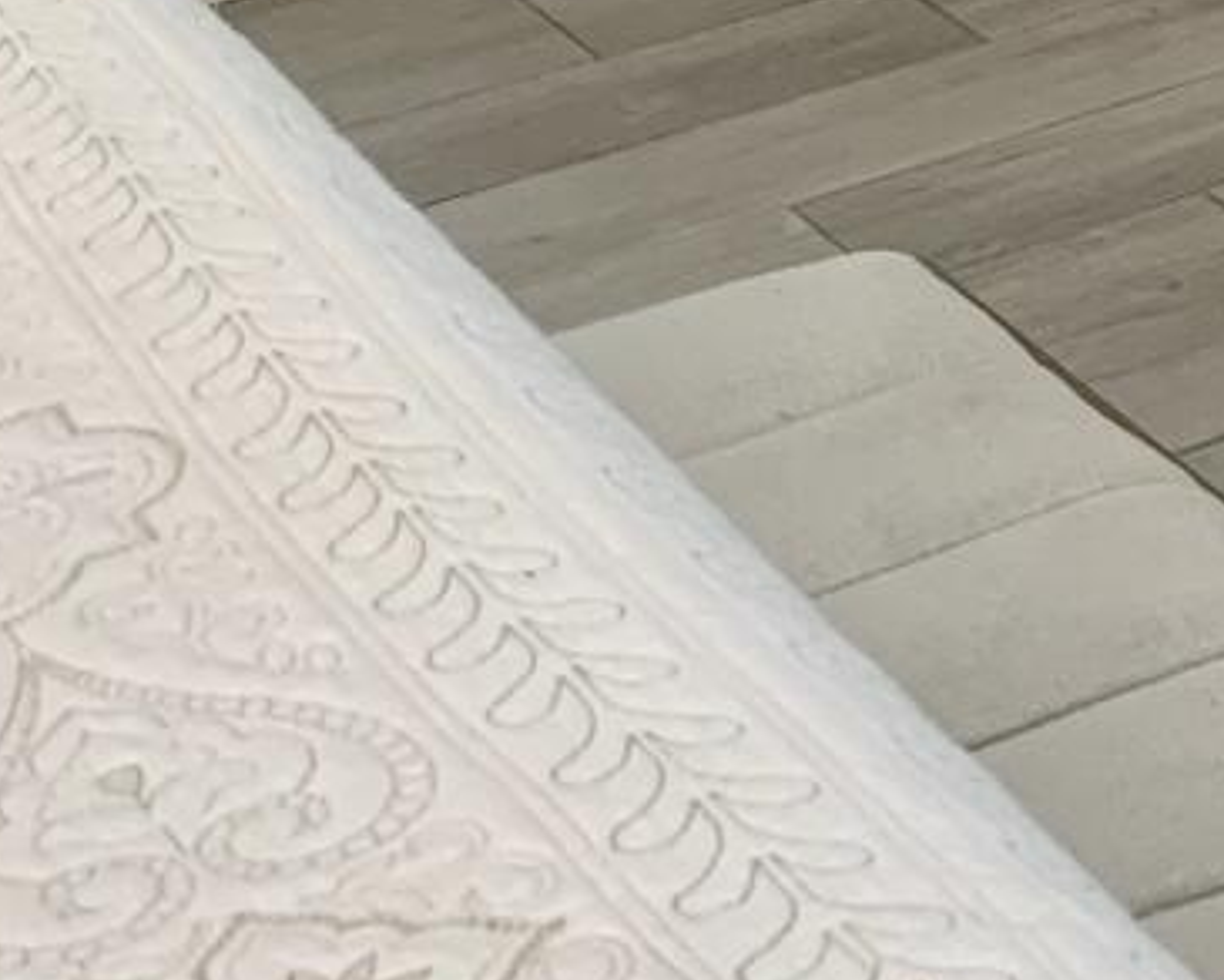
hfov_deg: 12.8
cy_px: -1259
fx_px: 5035
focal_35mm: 139
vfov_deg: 9.9
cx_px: 2089
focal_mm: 4.25
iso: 100
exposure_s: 1/60
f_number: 1.8
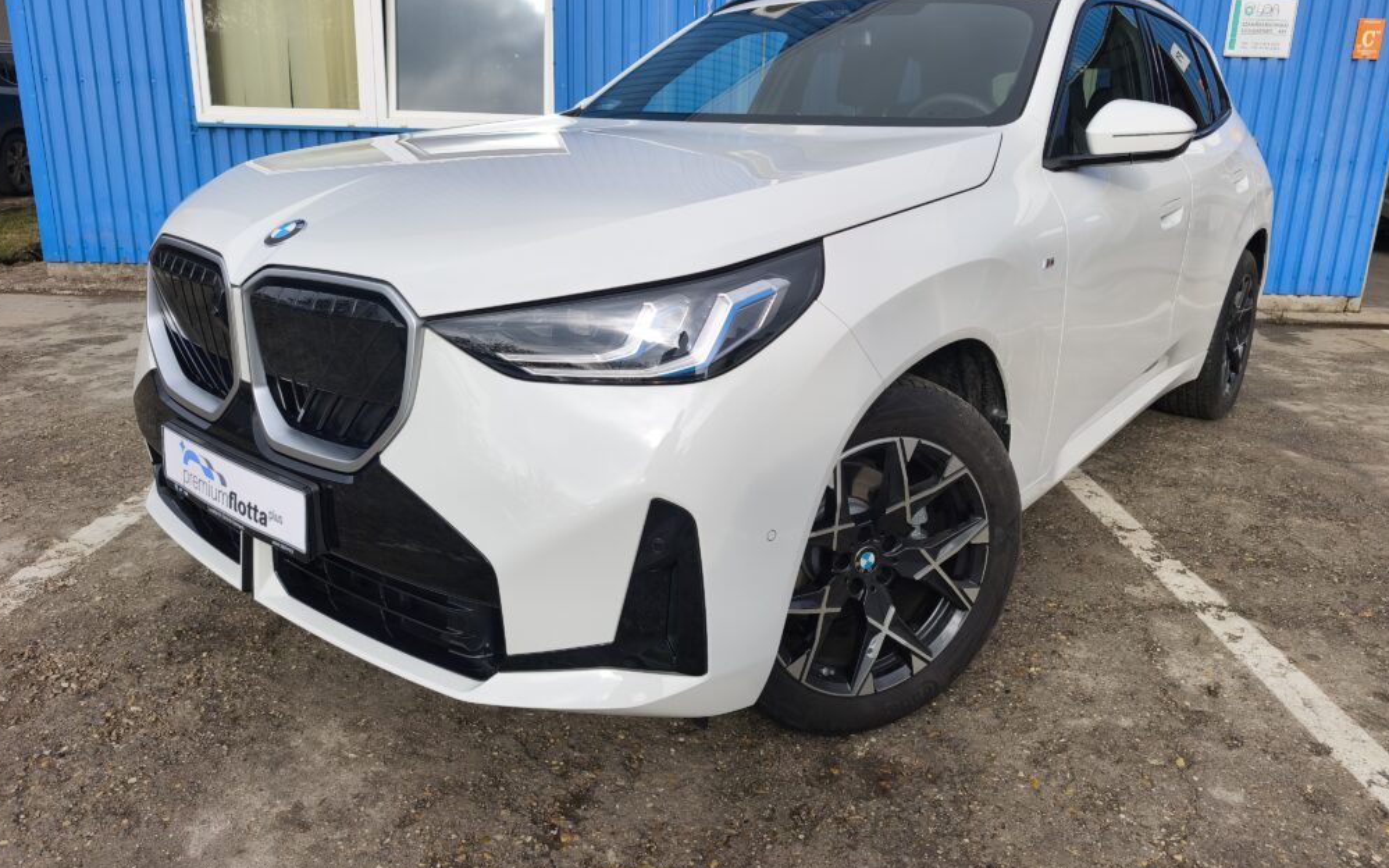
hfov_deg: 72.6
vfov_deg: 49.1
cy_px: 373
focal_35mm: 25
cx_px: 691
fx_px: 946
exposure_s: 1/1480
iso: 50
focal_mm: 6.57
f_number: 1.6
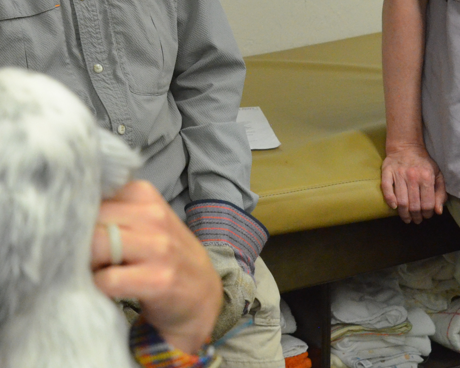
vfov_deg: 11.9
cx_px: 6
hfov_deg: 14.7
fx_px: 1759
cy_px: 90
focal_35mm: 129
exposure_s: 1/160
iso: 3200
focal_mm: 35
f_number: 6.3
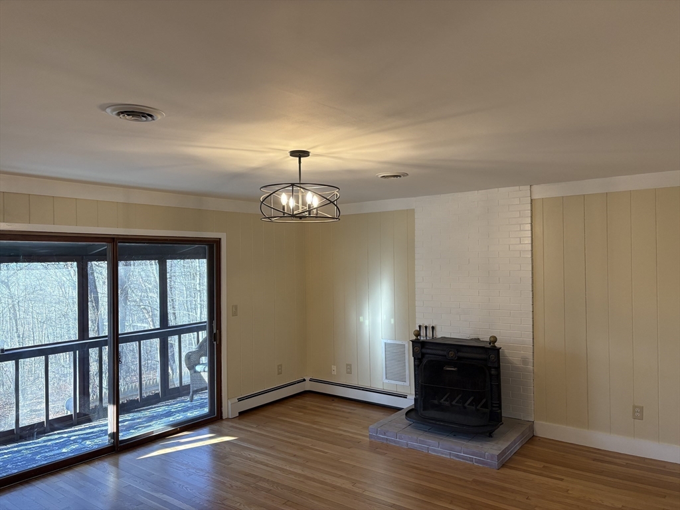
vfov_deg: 53.1
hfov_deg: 67.3
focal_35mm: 26
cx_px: 340
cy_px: 255
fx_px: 511
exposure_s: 1/120
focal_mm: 5.96
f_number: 1.6
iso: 125
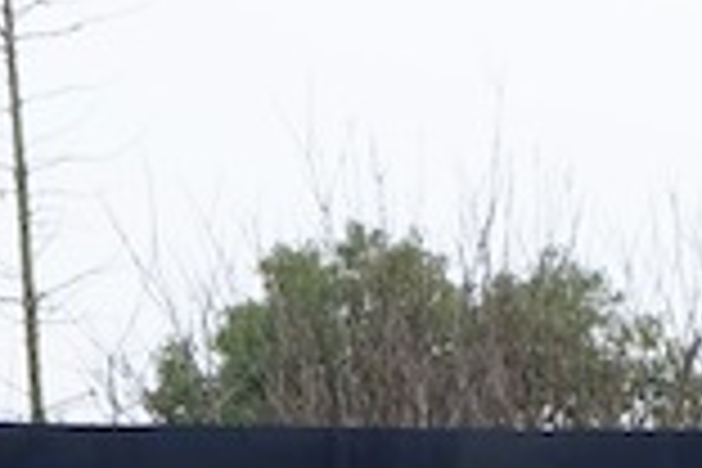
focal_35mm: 190
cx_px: 292
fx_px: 3705
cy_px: 1442
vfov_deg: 6.5
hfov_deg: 10.8
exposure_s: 1/200
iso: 400
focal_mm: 19.2
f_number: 5.6
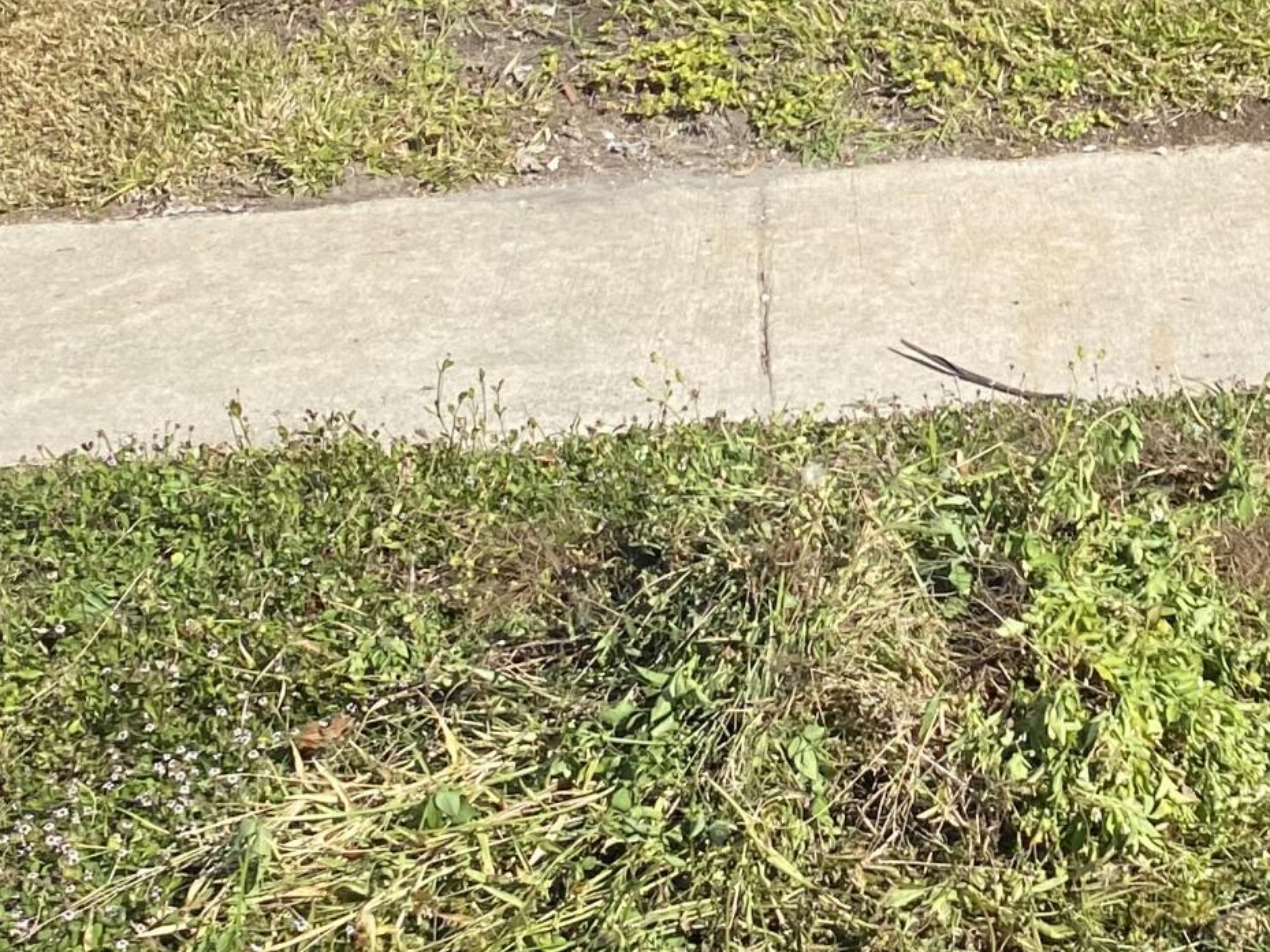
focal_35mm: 84
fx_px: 3081
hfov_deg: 21.6
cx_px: 1537
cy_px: 75
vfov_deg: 17.3
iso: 32
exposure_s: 1/2268
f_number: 1.8
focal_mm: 4.25
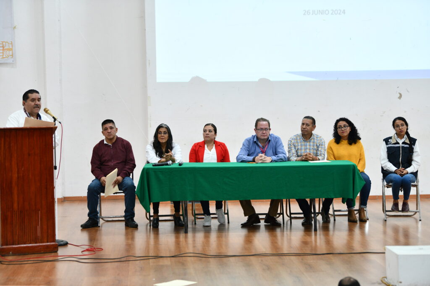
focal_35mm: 102
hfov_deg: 20.0
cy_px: 143
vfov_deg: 13.4
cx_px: 215
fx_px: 1218
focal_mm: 102
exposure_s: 1/80
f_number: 2.8
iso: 1250
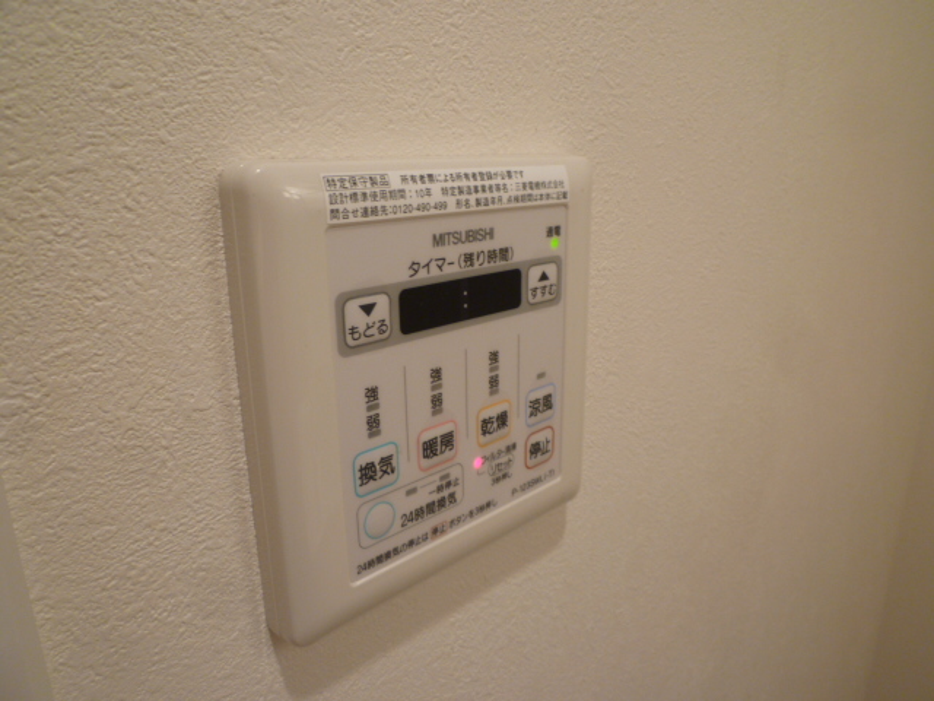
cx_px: 467
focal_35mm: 25
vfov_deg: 54.9
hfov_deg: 69.4
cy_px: 350
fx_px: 675
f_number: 2.8
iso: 125
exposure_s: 1/30
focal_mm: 4.5
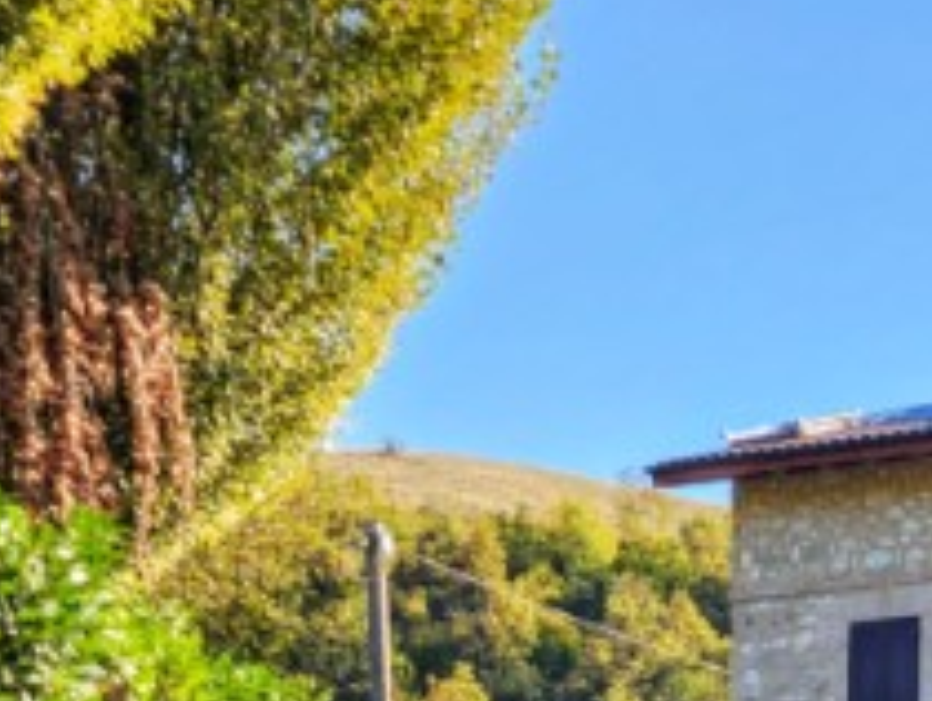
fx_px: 2318
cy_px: 1069
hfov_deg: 22.5
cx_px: 697
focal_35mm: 86
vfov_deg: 15.7
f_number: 1.8
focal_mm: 6.4
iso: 12
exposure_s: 1/251
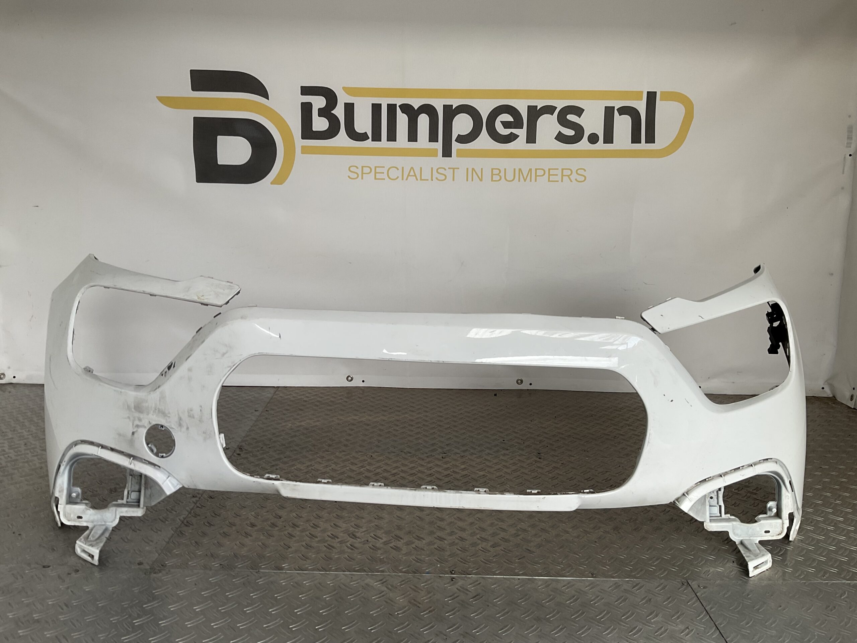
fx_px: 718
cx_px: 428
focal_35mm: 29
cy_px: 322
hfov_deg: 61.7
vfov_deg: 48.2
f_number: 1.8
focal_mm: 3
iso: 25
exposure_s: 1/120
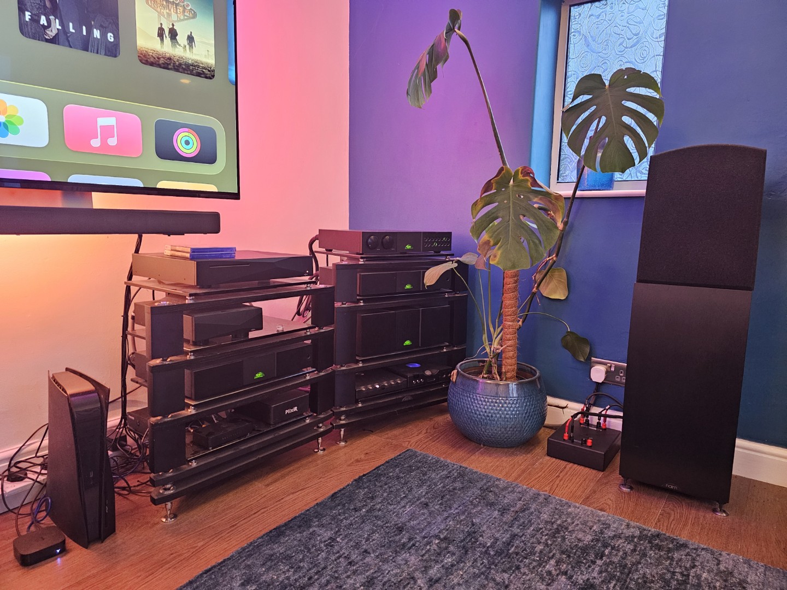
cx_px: 394
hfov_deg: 73.9
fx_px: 523
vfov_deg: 58.9
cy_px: 295
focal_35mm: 23
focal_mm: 6.3
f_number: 1.7
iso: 640
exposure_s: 1/25
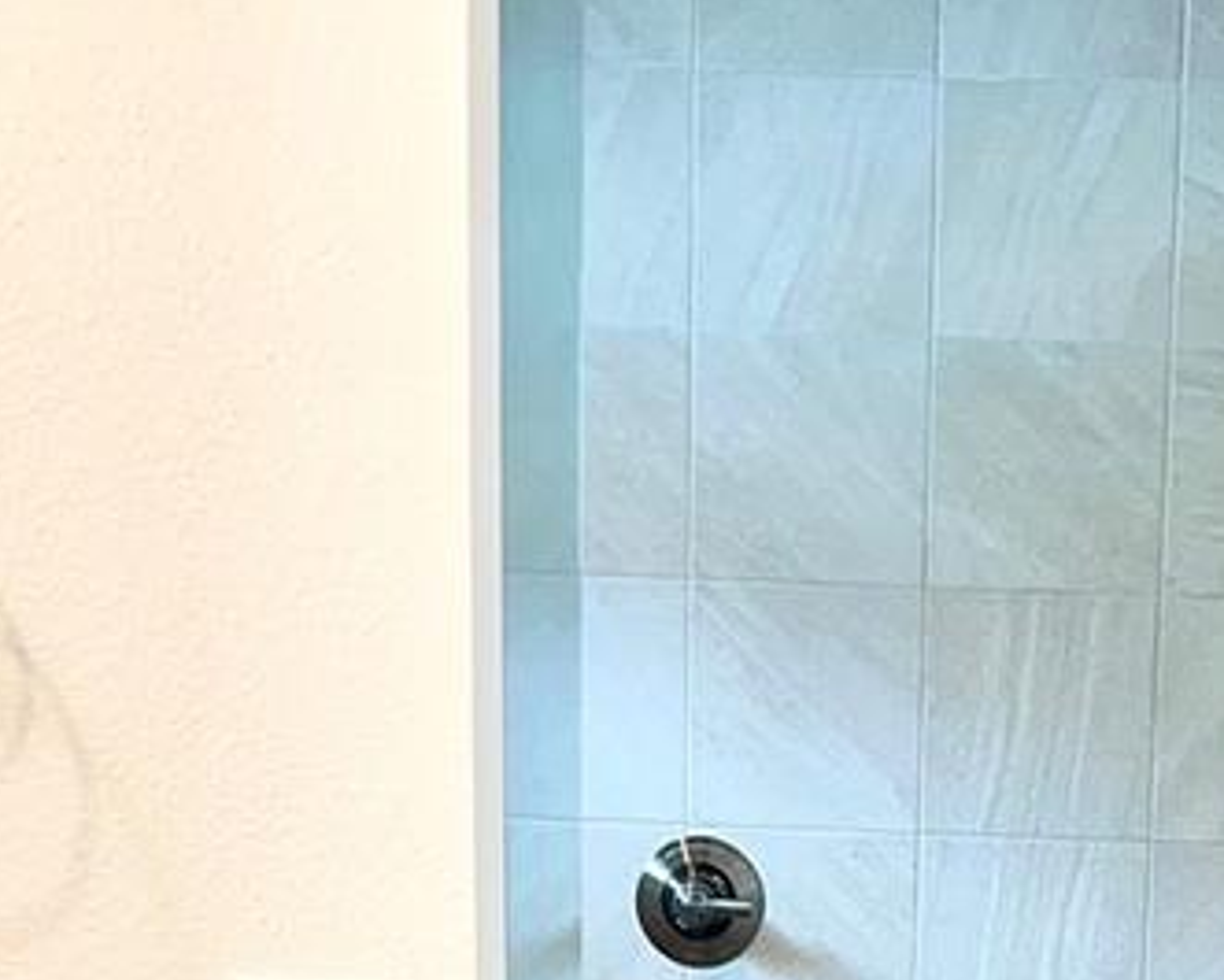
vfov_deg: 15.1
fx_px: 3334
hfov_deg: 20.6
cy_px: 1612
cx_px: 984
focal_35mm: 92
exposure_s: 1/120
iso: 50
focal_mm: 5.7
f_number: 1.5
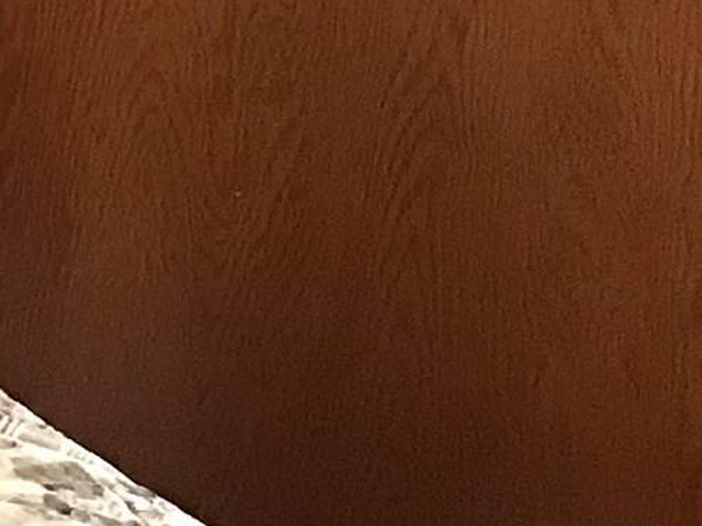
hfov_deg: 9.0
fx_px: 3549
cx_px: -1474
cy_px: -373
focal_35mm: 175
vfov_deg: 8.2
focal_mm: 3.99
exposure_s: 1/15
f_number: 1.8
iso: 64
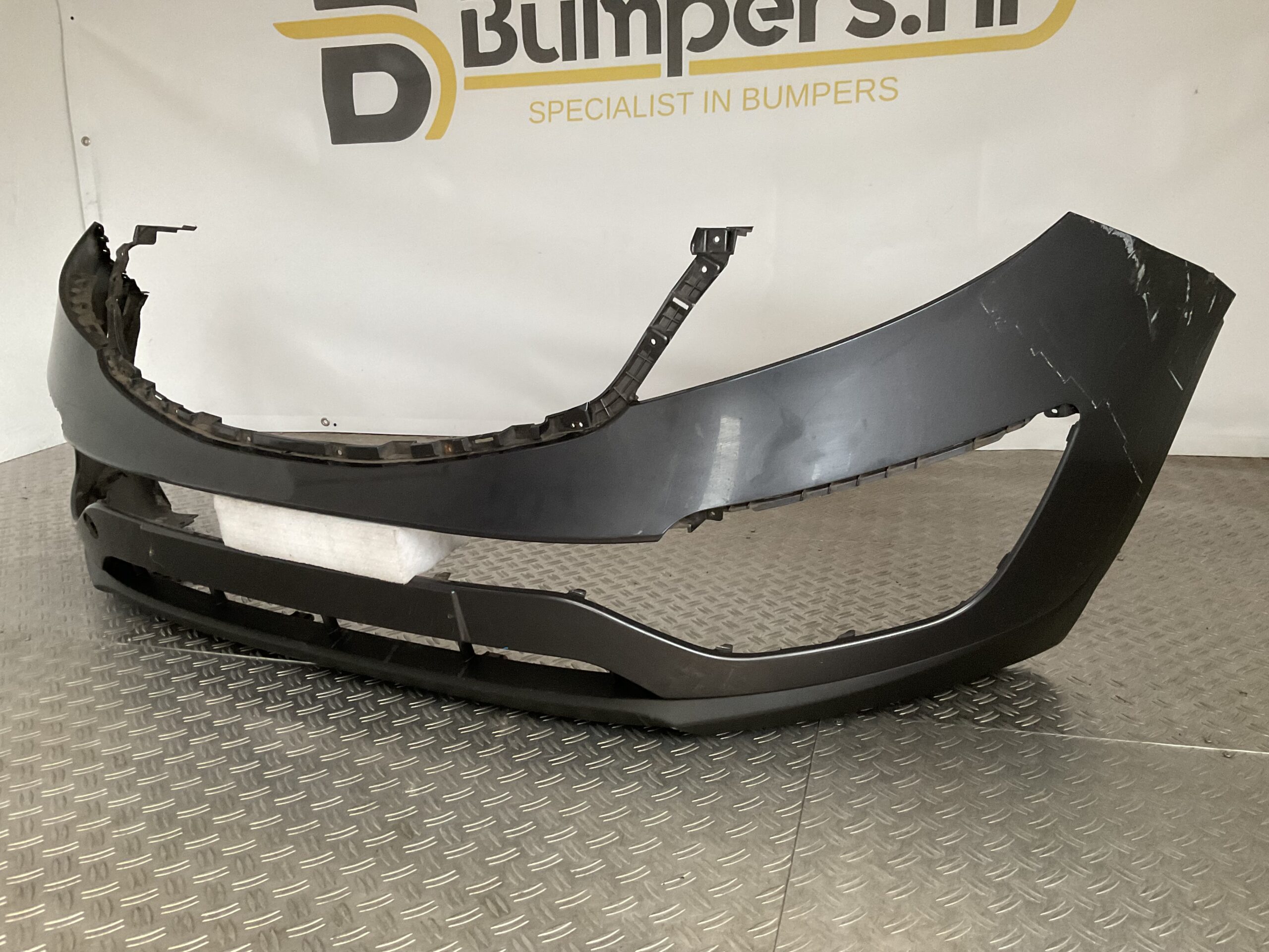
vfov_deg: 48.2
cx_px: 634
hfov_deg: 61.7
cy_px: 476
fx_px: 1063
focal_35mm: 29
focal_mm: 3
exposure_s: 1/60
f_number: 1.8
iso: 160
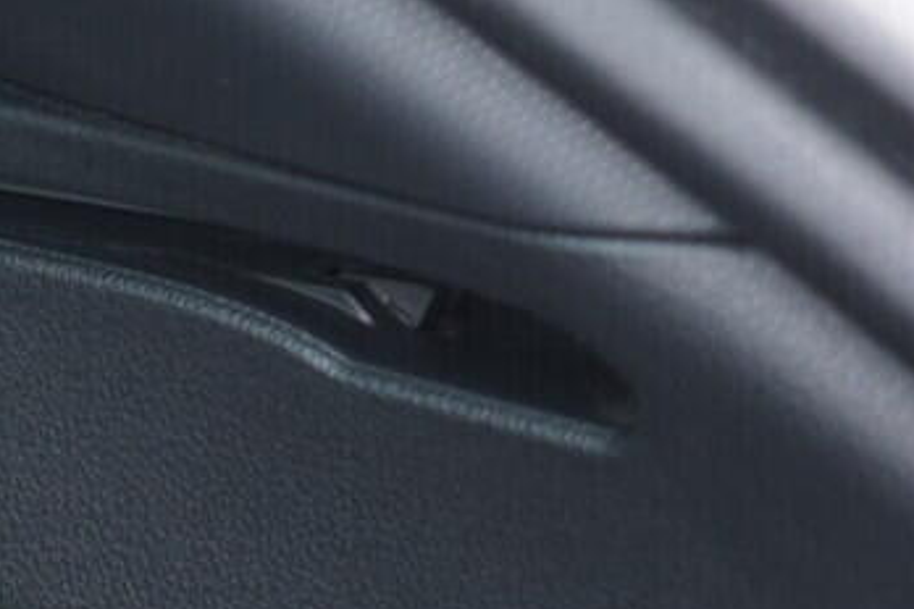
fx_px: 3783
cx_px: -87
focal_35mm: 149
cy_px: 709
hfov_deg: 13.5
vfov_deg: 9.1
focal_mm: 24
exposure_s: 1/40
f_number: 2.8
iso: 640
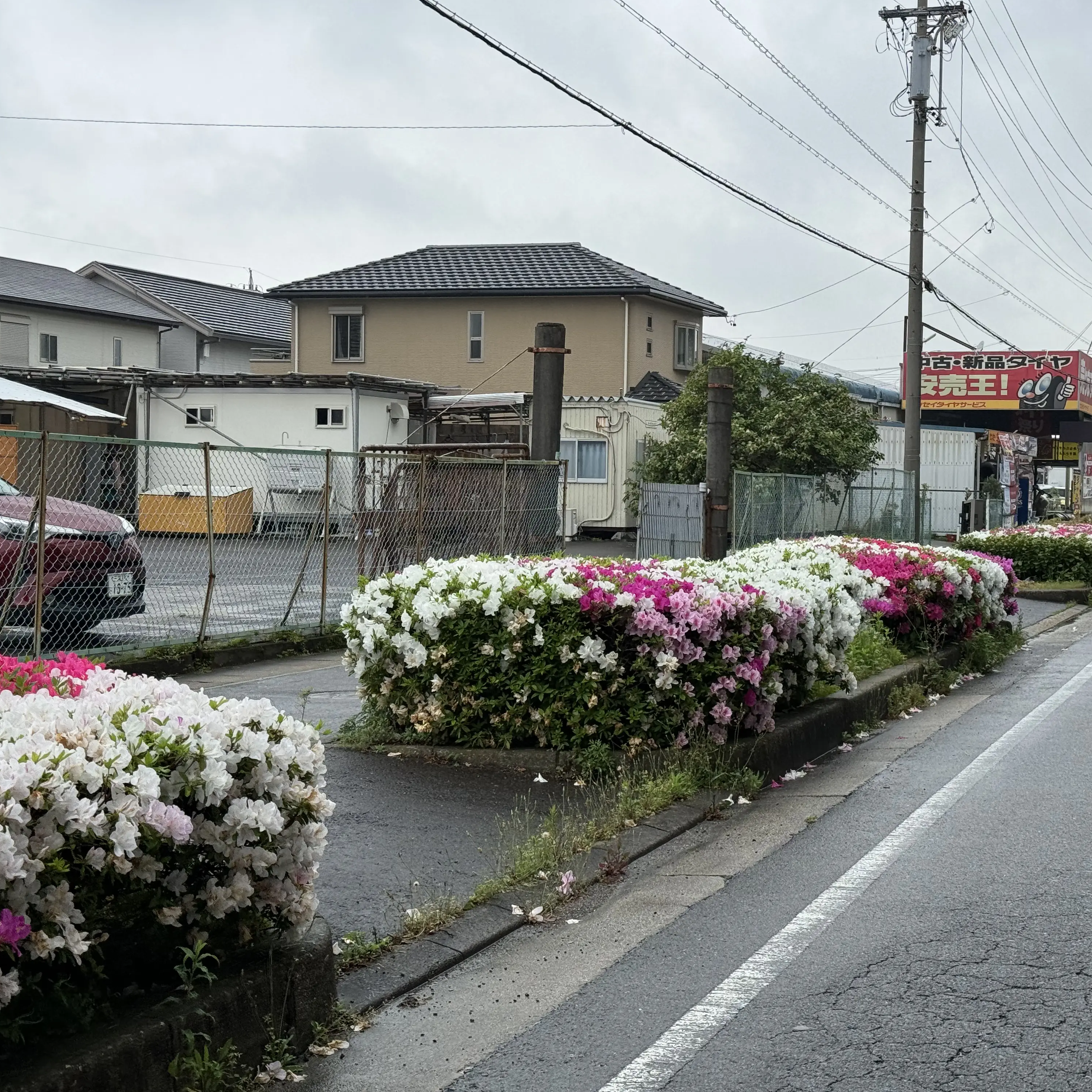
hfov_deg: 30.0
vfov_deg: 30.0
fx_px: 2034
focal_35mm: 57
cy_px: 547
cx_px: 642
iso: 64
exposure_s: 1/1193
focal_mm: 6.76
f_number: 1.78
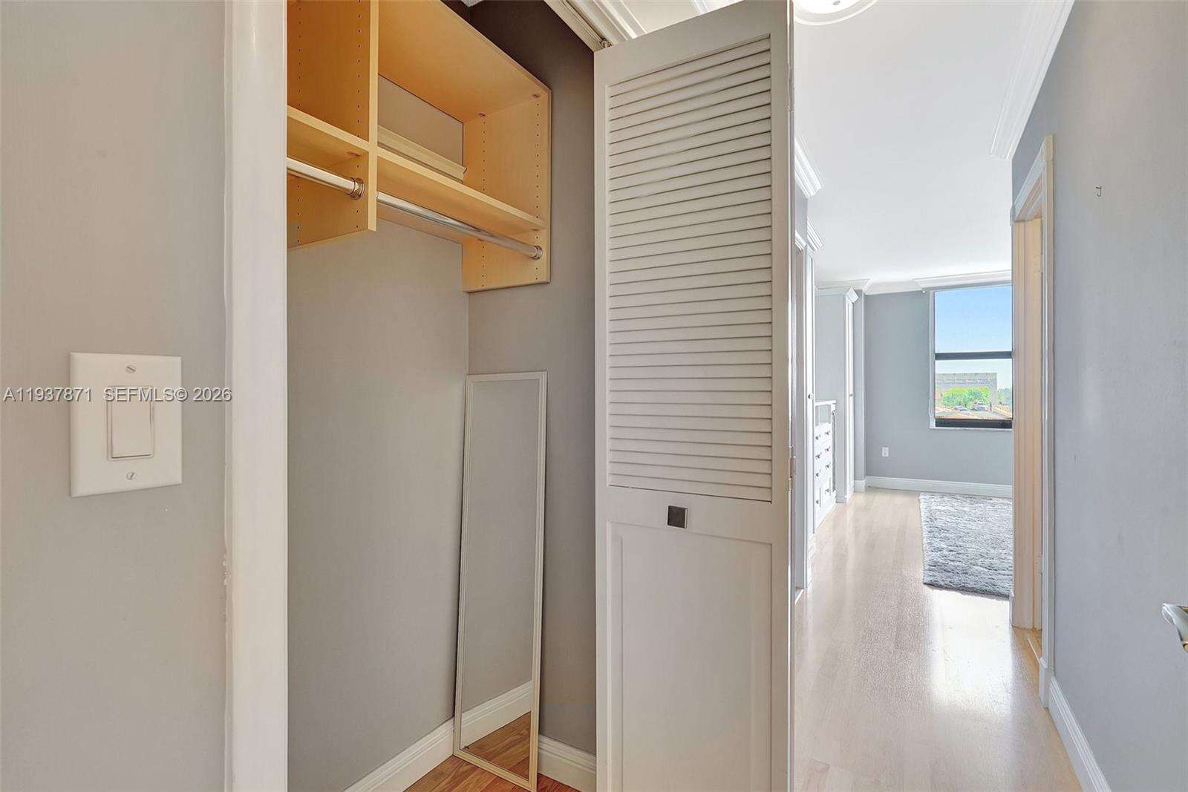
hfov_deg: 96.7
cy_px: 396
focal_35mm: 16
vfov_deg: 73.8
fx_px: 528
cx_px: 594
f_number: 13
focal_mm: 16
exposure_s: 1/1.25
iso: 640
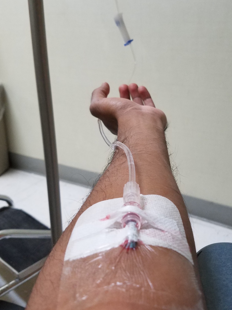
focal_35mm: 36
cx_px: 158
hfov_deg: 39.1
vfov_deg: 51.3
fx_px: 322
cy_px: 140
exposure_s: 1/24
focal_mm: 4.2
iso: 160
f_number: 1.7
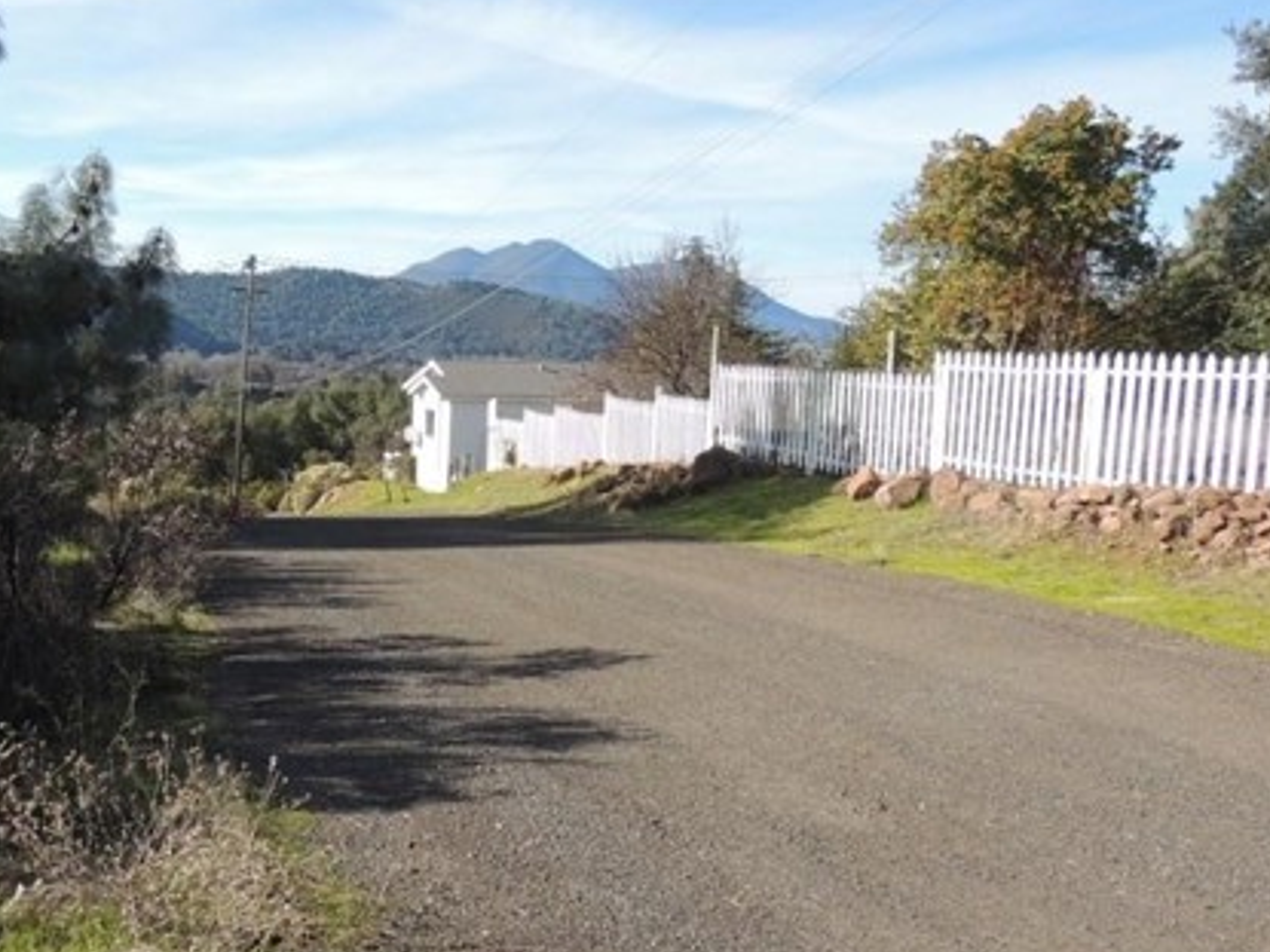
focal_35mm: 37
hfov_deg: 48.3
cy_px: 496
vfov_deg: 38.6
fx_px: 1357
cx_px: 327
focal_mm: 4.3
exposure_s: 1/800
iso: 100
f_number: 3
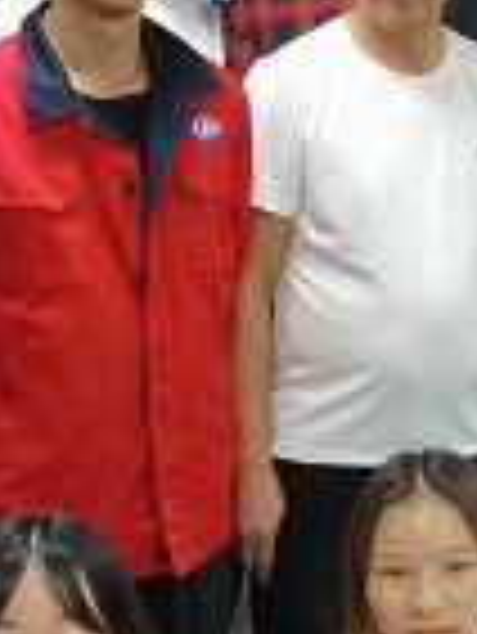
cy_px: 121
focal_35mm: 108
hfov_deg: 13.2
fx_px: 1981
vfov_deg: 18.0
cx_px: 639
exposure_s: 1/30
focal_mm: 2.26
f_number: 2.2
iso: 250
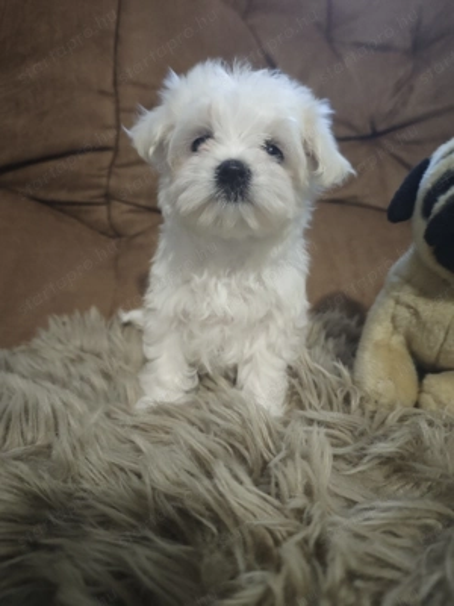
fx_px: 402
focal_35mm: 23
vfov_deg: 73.9
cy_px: 303
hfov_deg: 58.9
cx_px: 227
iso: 4000
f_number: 1.6
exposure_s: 1/400
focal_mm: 6.55
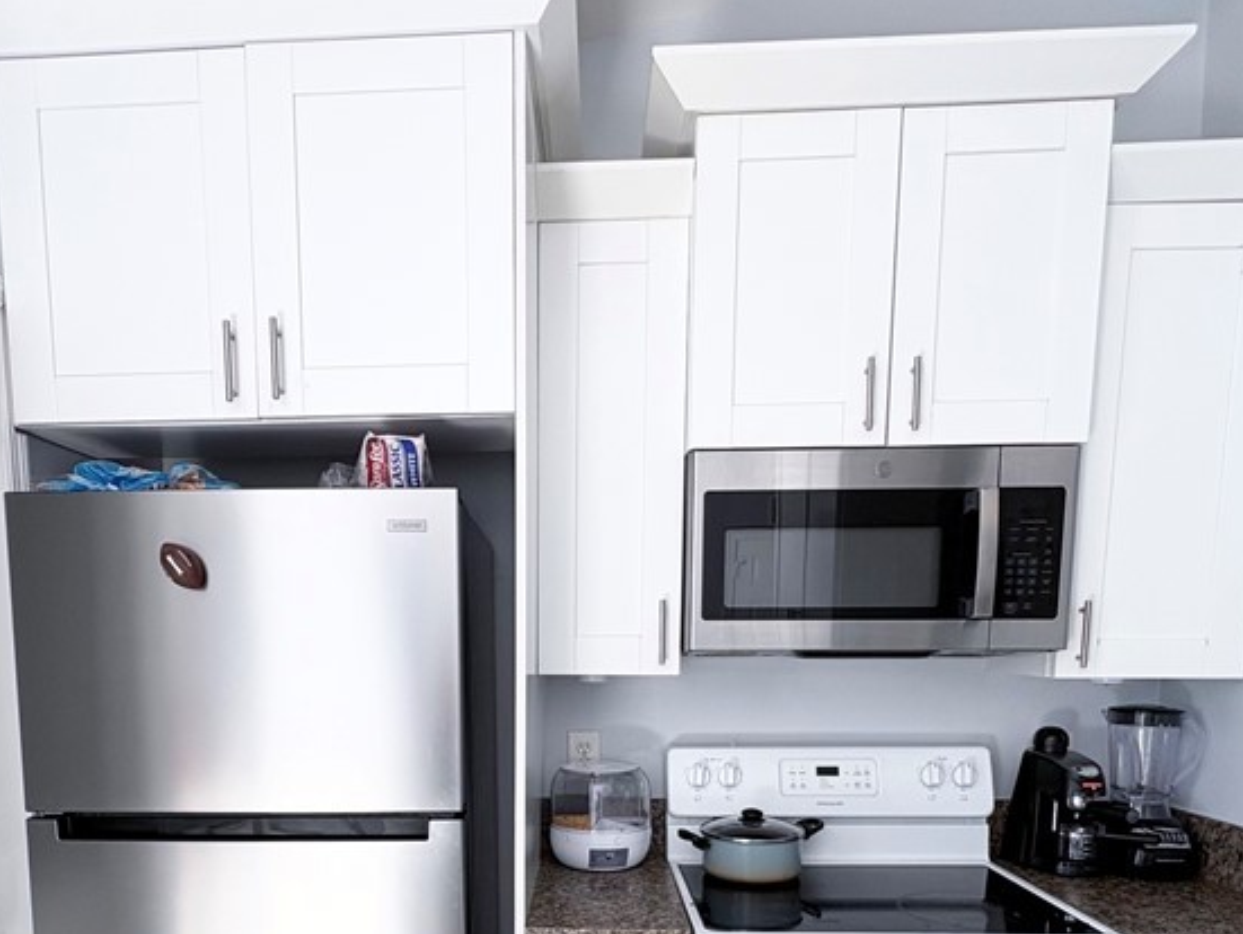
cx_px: 530
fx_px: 934
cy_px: 749
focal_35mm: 26
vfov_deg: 49.9
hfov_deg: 66.9
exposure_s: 1/99
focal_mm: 2.22
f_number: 2.2
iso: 64
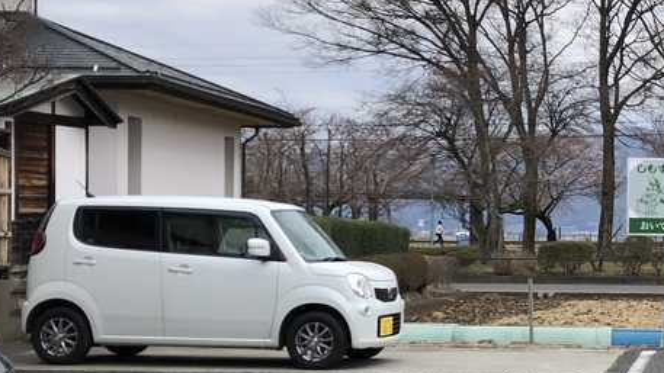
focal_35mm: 83
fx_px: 1461
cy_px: 290
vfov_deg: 14.5
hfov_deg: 23.9
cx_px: 735
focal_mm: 3.99
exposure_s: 1/1499
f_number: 1.8
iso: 20
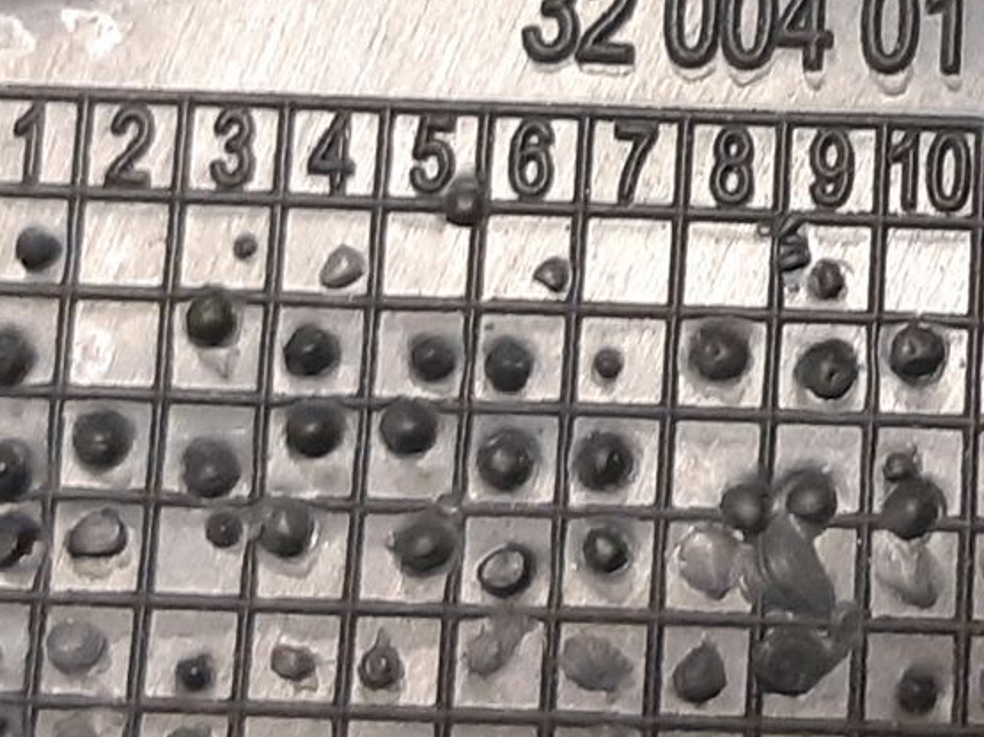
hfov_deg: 19.8
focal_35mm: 96
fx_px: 2728
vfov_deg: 15.0
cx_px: 984
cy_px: -53
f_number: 1.7
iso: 250
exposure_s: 1/33
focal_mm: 3.93
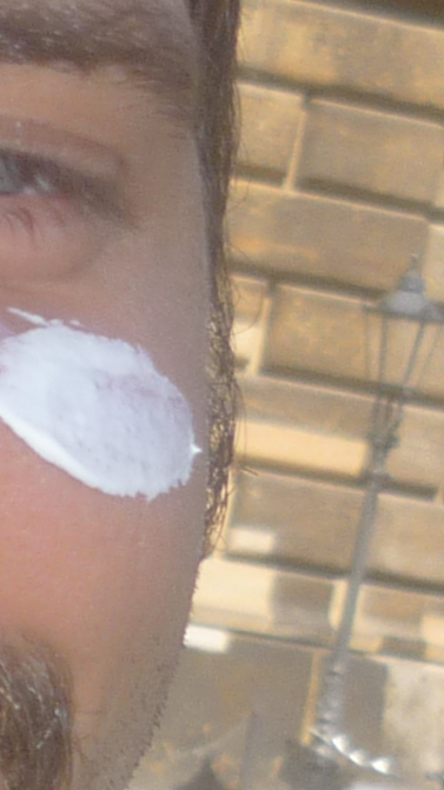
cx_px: -658
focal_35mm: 175
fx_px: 3666
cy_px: 522
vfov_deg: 12.3
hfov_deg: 6.6
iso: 100
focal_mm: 5.5
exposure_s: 1/800
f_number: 2.8
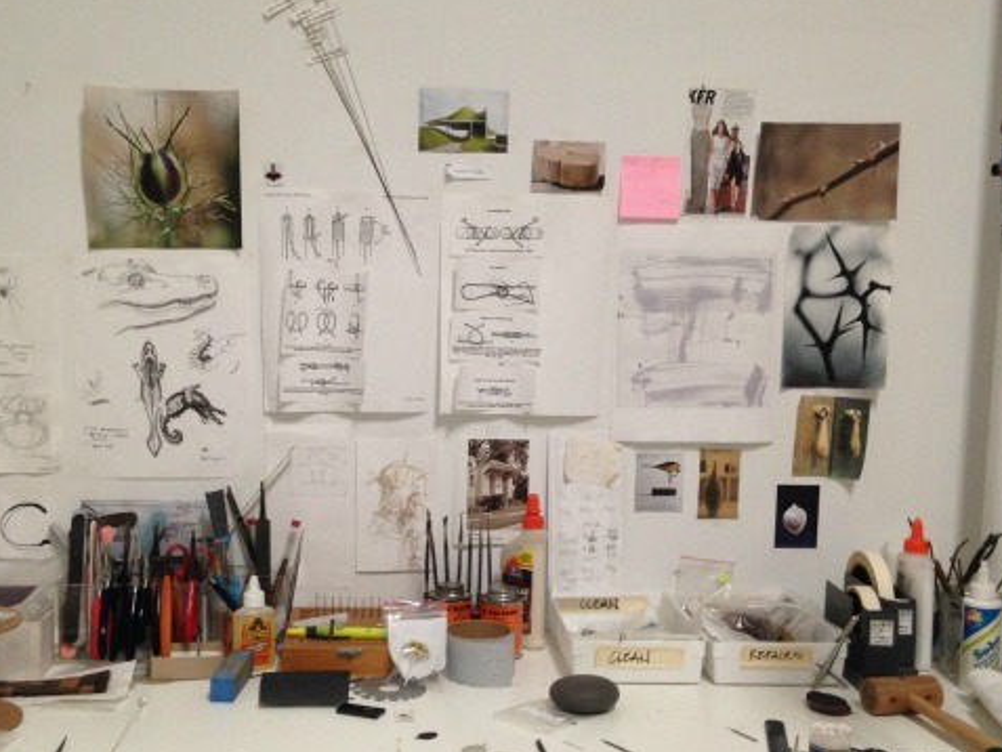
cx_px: 439
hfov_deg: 42.0
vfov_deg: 32.1
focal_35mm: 45
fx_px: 1303
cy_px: 433
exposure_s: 1/20
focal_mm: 4.12
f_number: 2.4
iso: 200
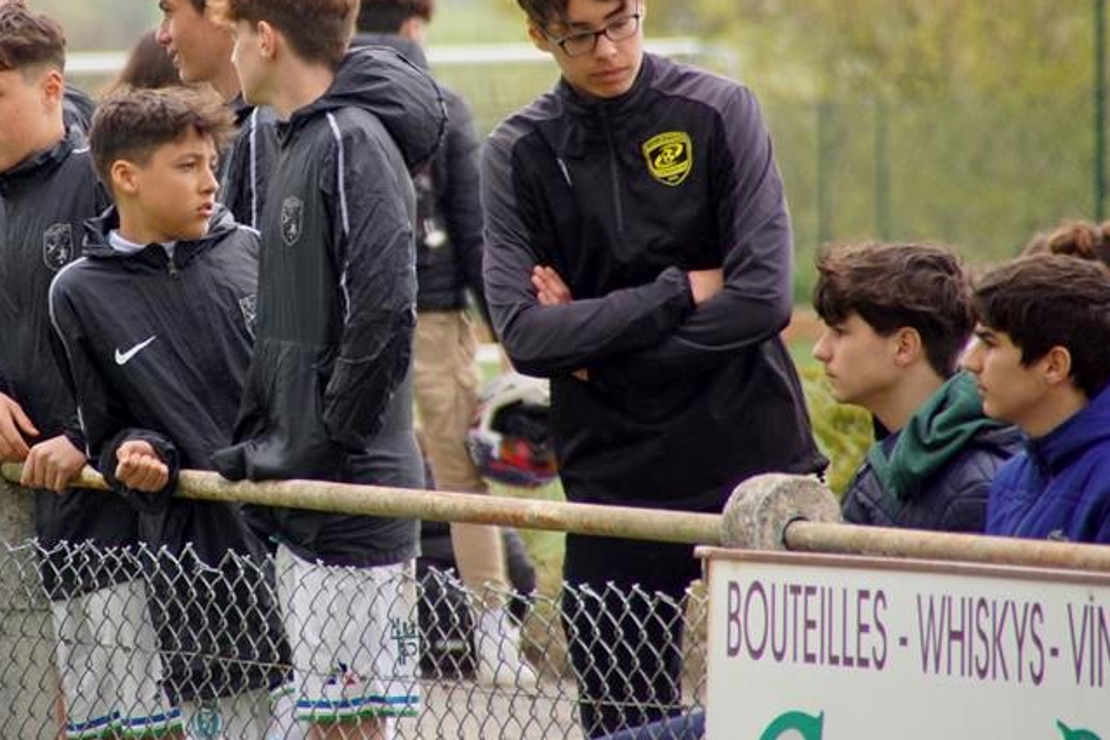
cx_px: 241
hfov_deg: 3.4
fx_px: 18529
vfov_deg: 2.3
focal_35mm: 601
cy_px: 197
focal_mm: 250
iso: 640
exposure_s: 1/400
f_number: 6.3
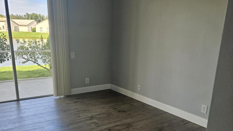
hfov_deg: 58.0
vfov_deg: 34.1
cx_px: 116
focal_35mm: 34
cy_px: 95
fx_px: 210
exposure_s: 1/120
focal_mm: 5.4
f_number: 1.8
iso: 40
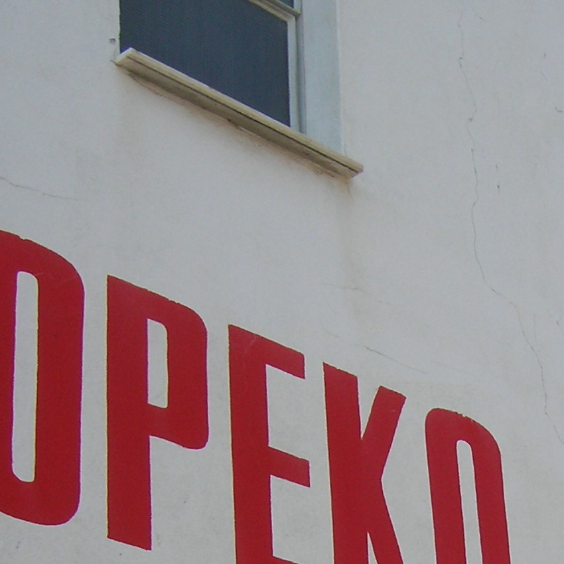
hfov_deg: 17.5
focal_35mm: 97
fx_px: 1788
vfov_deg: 17.5
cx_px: 582
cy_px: 571
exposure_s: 1/750
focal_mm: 60
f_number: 2.8
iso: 64
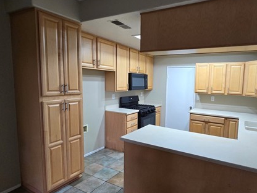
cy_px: 103
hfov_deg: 80.1
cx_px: 162
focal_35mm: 20
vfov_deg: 65.9
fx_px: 148
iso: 250
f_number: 2.2
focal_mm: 2.2
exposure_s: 1/60
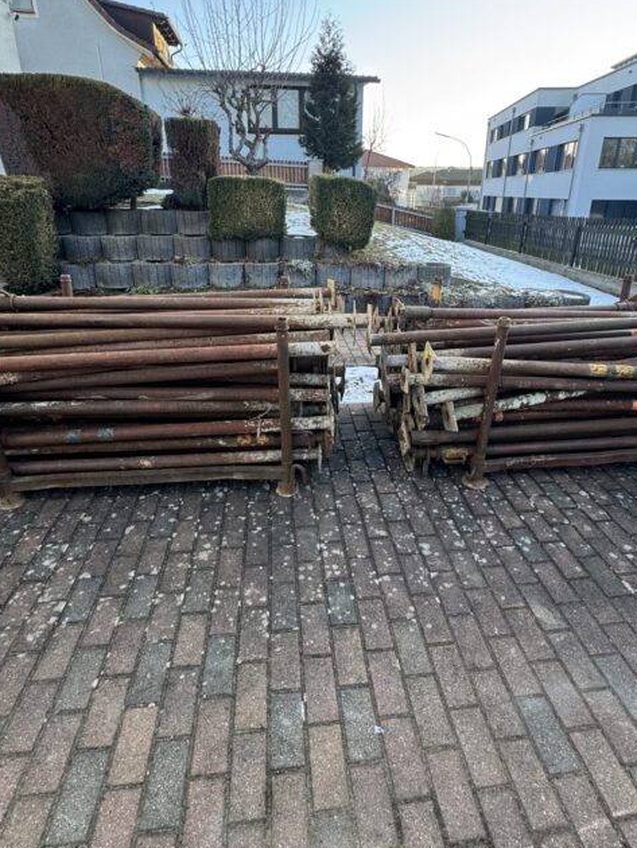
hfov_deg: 66.0
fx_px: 490
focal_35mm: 20
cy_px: 373
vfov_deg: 81.4
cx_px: 333
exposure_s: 1/99
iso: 64
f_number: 2.2
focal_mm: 2.22
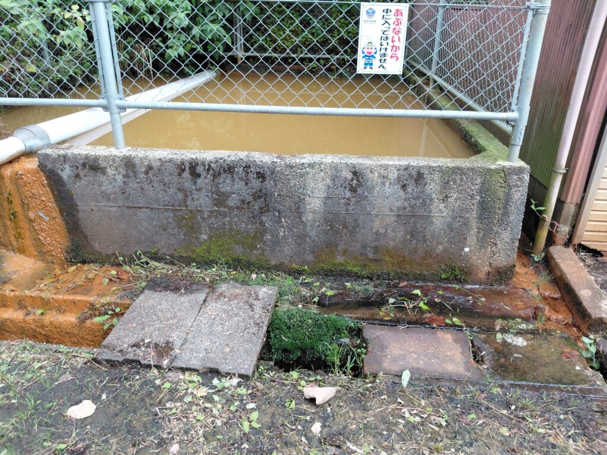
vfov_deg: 54.9
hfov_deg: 69.4
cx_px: 304
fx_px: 438
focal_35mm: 25
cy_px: 228
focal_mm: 4.69
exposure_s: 1/120
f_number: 1.8
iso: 160
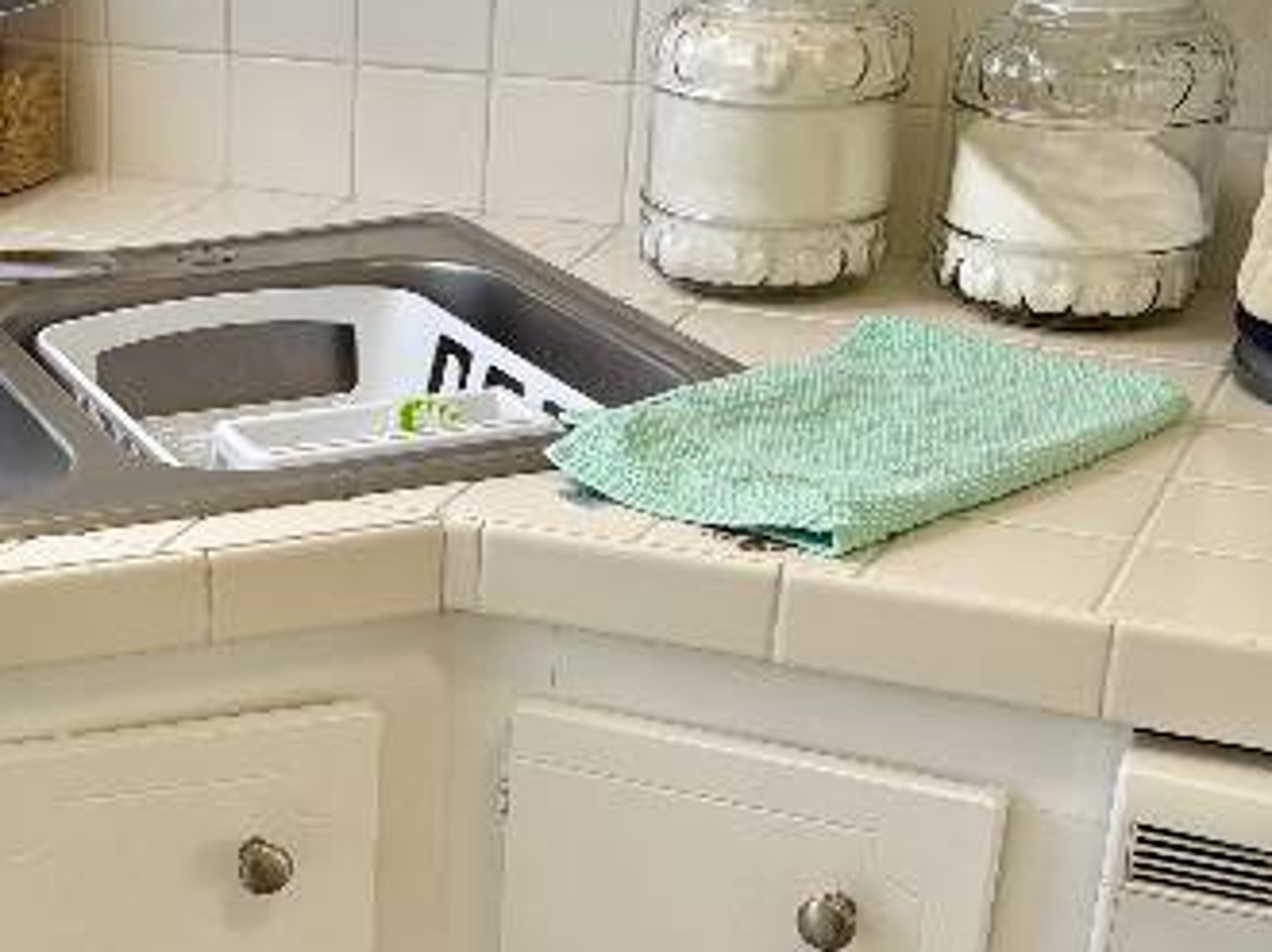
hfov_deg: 27.8
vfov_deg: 21.6
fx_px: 2460
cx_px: 89
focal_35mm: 67
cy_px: 773
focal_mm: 5.96
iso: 64
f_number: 1.6
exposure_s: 1/125
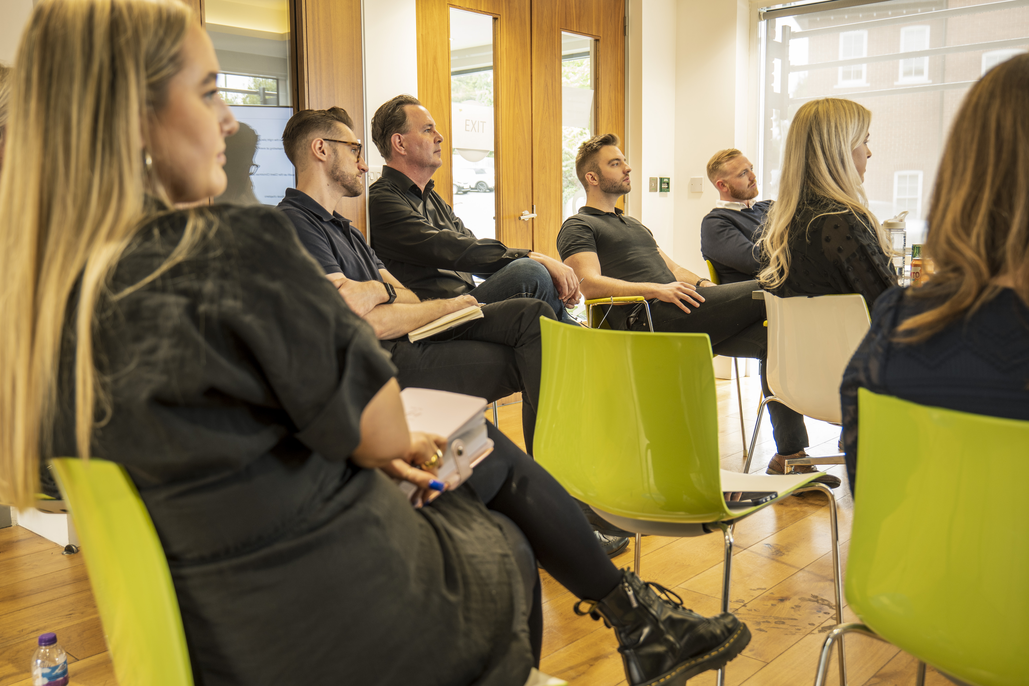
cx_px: 514
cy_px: 343
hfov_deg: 55.8
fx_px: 972
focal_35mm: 34
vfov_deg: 38.9
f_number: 4.9
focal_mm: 34
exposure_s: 1/8
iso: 200
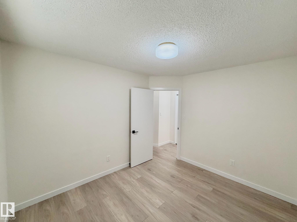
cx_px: 148
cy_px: 111
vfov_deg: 85.7
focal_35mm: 14
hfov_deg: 102.1
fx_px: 120
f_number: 2.2
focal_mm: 2.22
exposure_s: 1/120
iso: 200
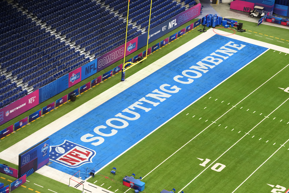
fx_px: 835
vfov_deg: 13.2
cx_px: 144
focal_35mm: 104
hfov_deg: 19.6
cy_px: 96
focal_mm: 104
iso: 3200
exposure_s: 1/1000
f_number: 4
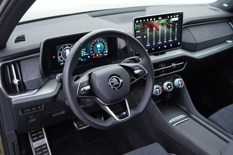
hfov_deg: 53.1
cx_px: 116
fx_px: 233
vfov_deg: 36.9
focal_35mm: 36
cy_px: 78
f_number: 2.8
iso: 200
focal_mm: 24
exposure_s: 1/40
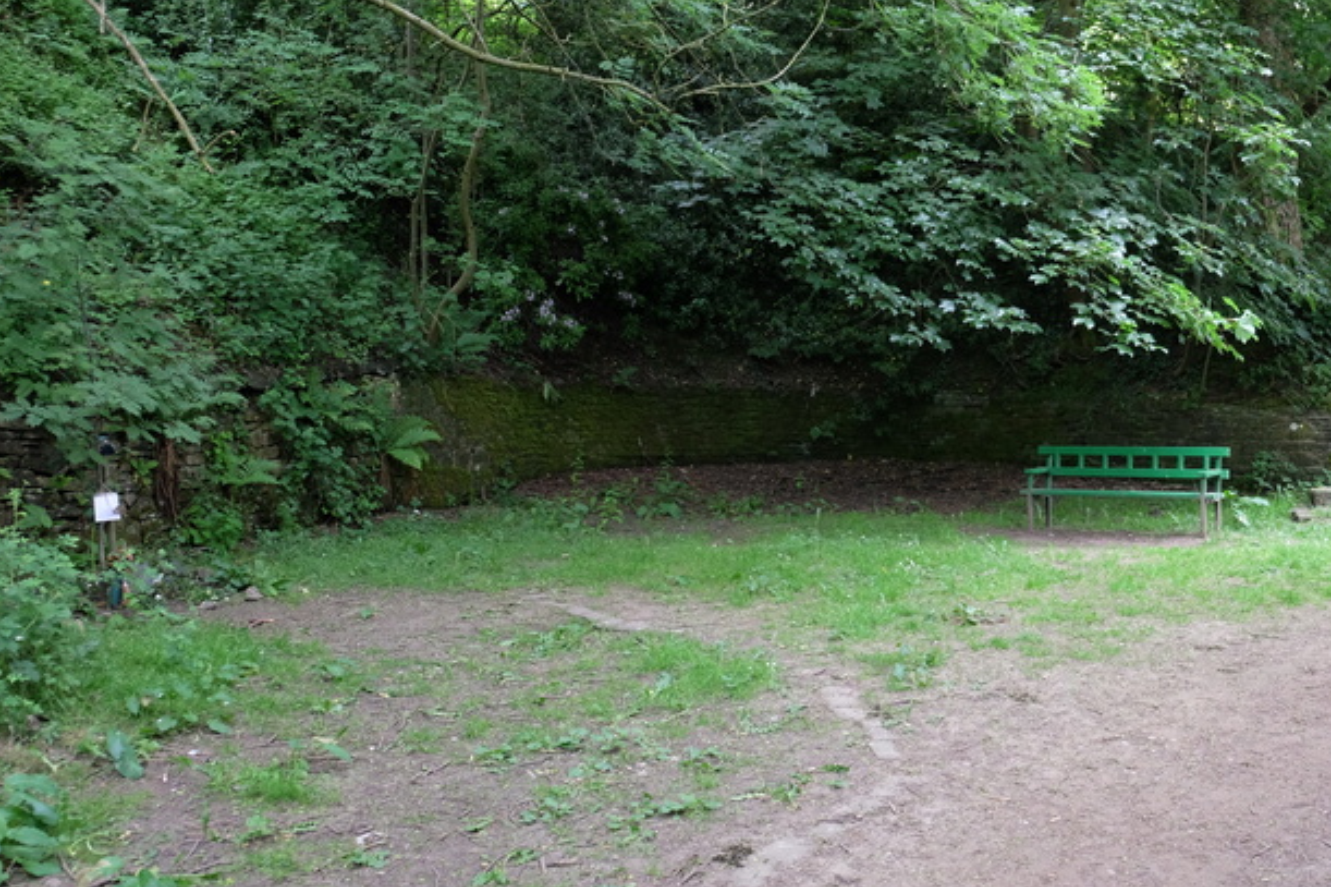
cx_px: 832
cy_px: 418
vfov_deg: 37.8
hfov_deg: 53.8
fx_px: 1294
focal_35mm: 35
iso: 1250
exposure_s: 1/60
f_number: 2.8
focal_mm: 18
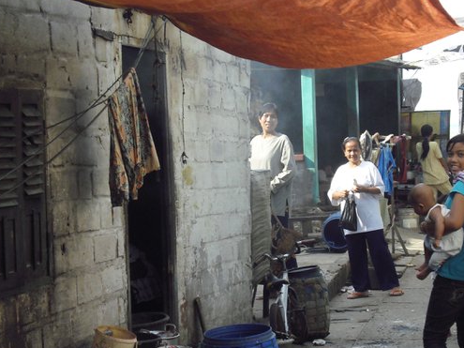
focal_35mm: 105
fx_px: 1407
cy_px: 169
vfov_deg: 14.1
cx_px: 256
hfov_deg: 18.7
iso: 100
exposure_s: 1/320
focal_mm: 10.7
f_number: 3.8
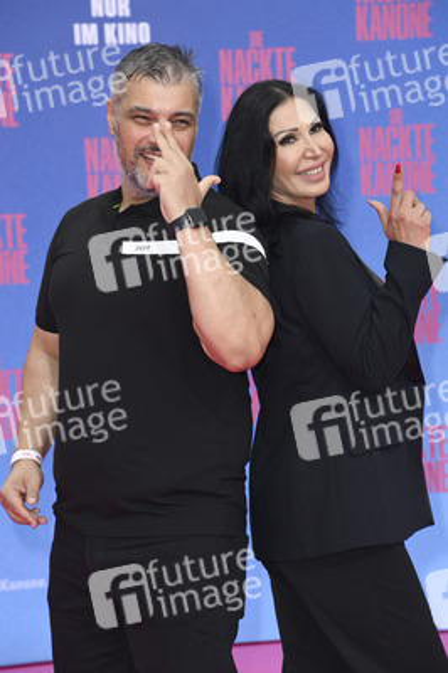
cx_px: 224
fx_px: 2524
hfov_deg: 10.1
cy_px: 336
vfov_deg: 15.2
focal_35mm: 135
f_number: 7.1
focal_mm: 135
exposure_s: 1/250
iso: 250
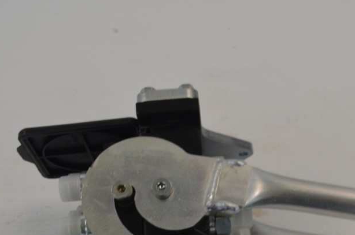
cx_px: 237
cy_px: 207
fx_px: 669
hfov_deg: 29.5
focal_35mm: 68
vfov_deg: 19.6
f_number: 5.6
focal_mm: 24
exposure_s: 1/125
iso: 400
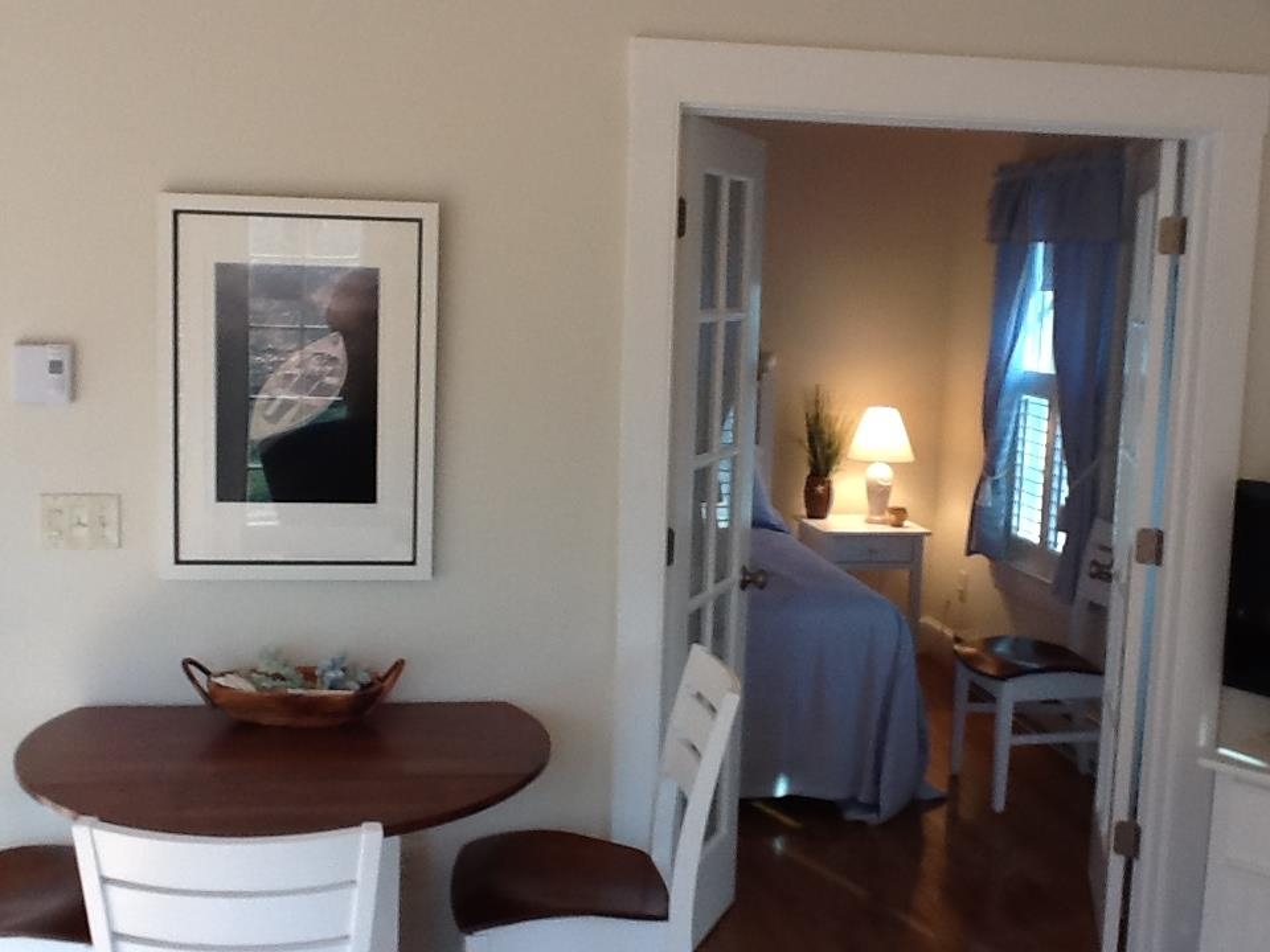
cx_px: 635
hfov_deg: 56.8
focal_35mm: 32
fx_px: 1174
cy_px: 476
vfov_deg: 44.2
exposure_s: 1/40
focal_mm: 2.03
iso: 80
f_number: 2.4
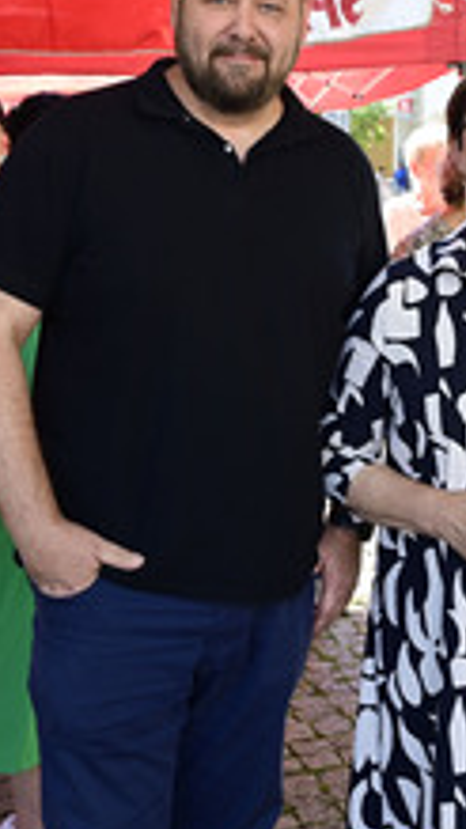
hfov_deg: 16.5
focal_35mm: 71
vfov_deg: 29.6
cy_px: 299
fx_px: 1561
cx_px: 502
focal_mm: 33
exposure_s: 1/160
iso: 320
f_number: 5.6
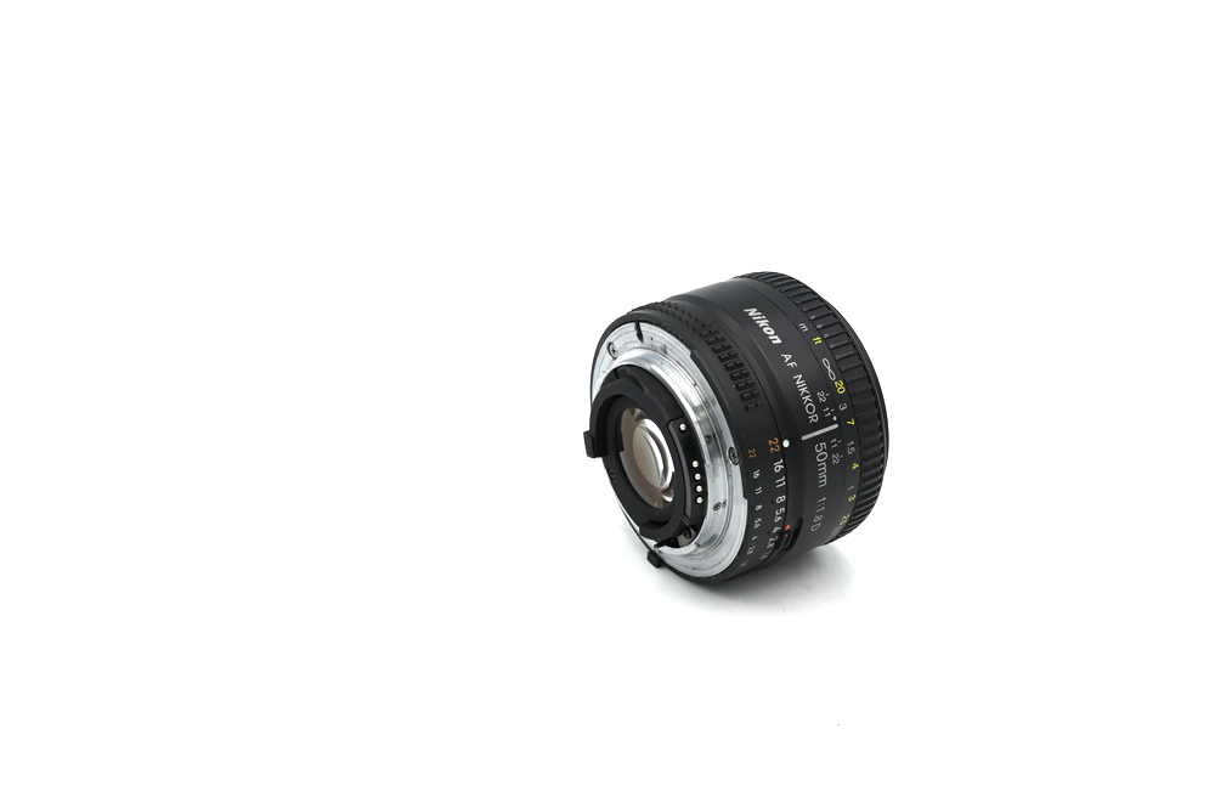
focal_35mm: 70
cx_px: 608
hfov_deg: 28.9
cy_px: 404
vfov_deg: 19.4
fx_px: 2360
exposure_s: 1/50
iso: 200
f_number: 14
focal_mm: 70
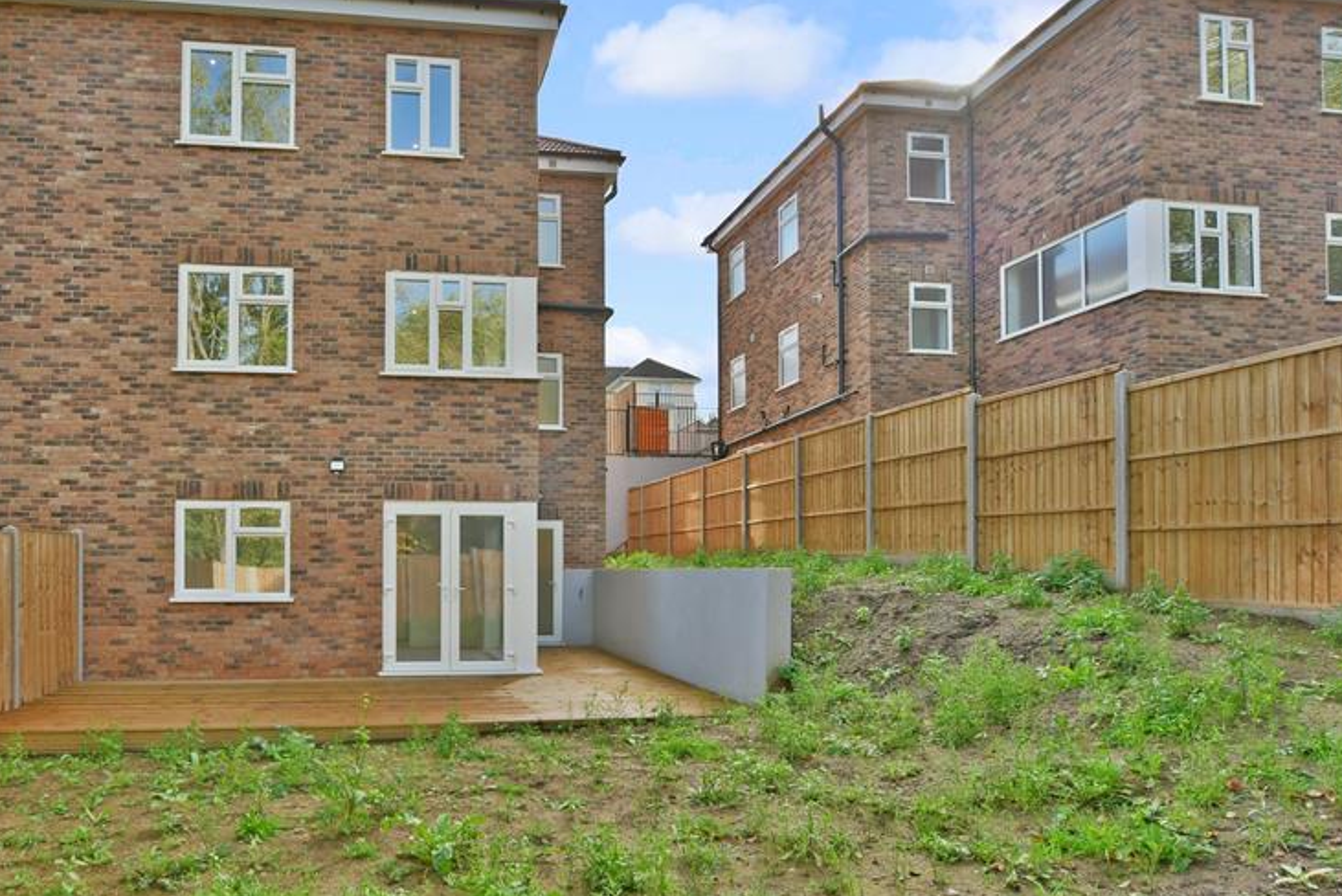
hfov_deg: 79.3
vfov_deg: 58.8
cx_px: 485
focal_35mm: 21
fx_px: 783
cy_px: 559
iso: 250
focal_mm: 10
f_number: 7.1
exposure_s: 1/125
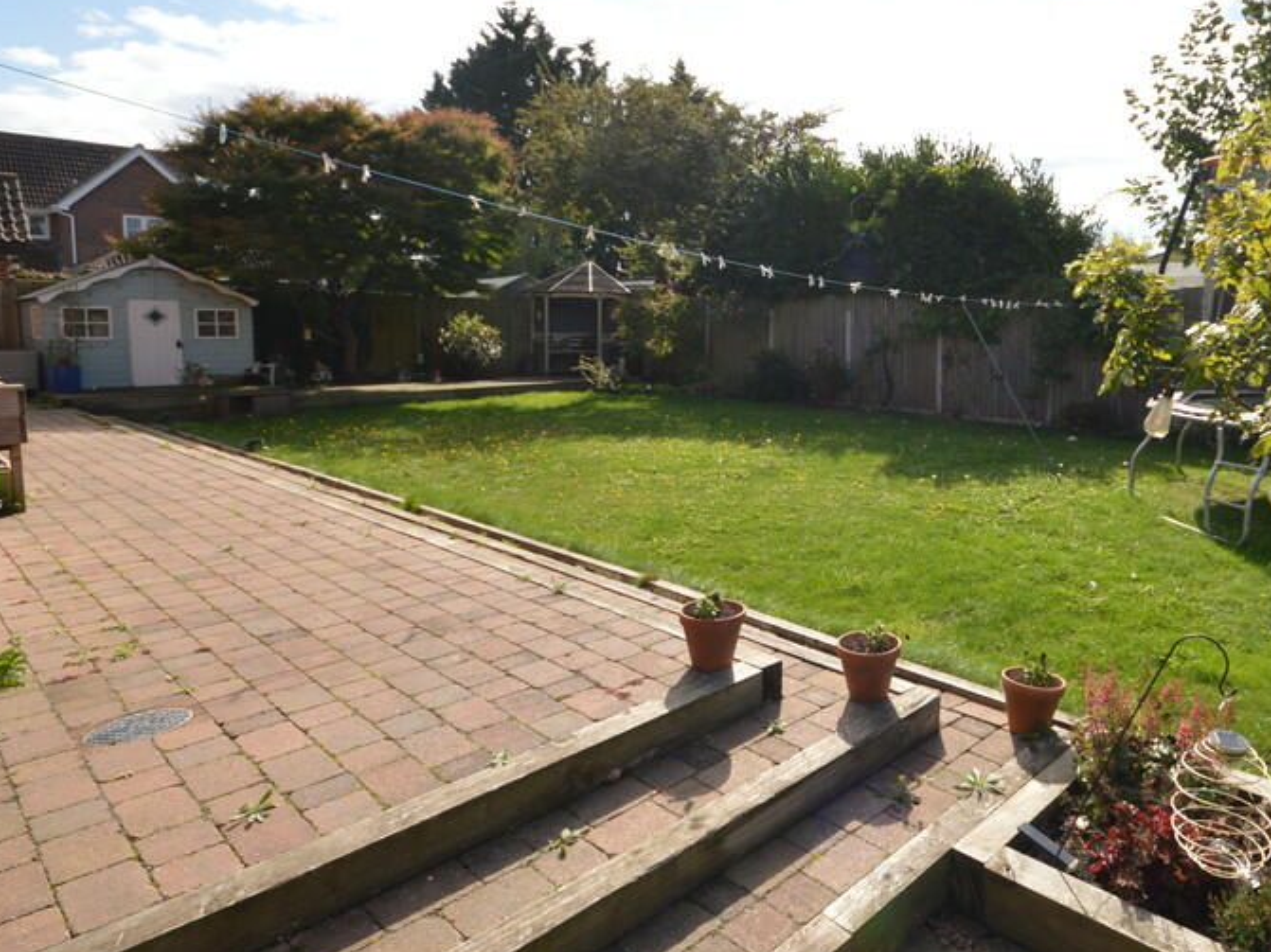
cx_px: 866
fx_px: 808
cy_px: 378
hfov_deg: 73.6
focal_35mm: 22
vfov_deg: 60.5
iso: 100
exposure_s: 1/200
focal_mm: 10
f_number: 9
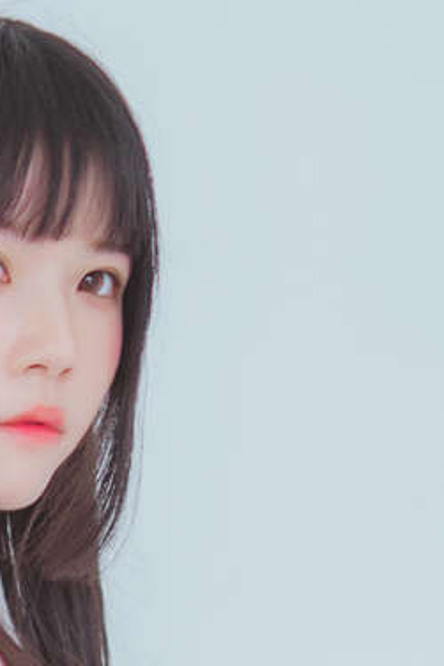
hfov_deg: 5.6
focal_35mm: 239
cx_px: -522
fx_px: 4417
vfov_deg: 8.3
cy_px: 1239
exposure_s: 1/100
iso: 125
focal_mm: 50
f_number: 1.4
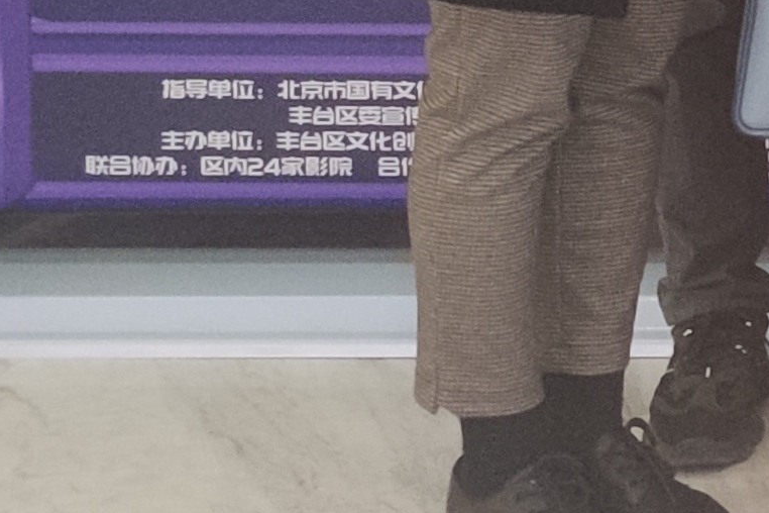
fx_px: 3033
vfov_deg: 8.9
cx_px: 1838
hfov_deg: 11.8
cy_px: -652
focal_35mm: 142
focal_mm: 4.75
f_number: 1.75
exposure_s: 1/50
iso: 2317
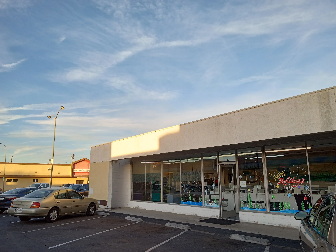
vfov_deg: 49.7
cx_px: 168
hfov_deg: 63.4
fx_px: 272
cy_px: 126
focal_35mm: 28
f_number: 2.2
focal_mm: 3.71
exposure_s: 1/380
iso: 102
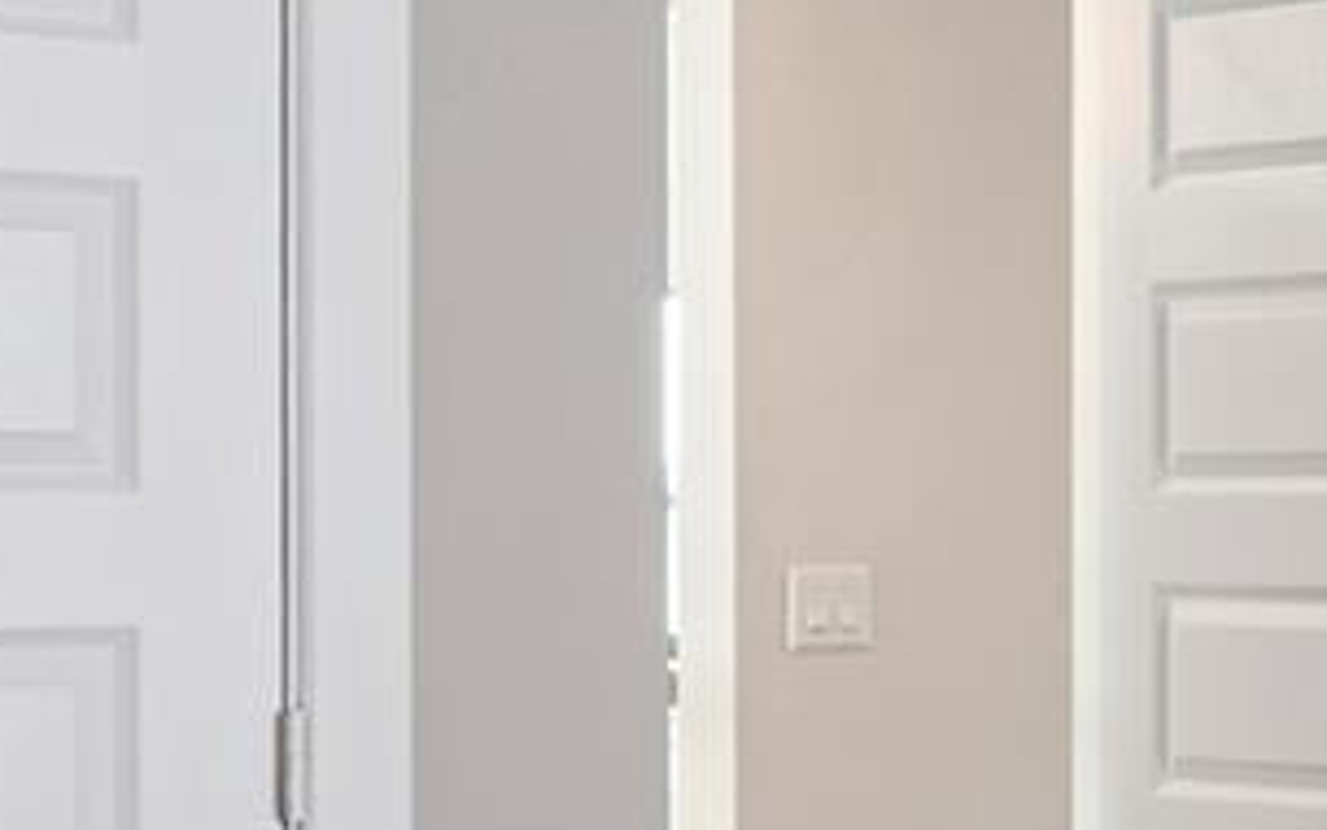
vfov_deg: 13.5
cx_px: 2519
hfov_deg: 17.0
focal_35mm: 96
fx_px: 3472
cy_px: 760
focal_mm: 14
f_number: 8
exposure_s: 1/25
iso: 100
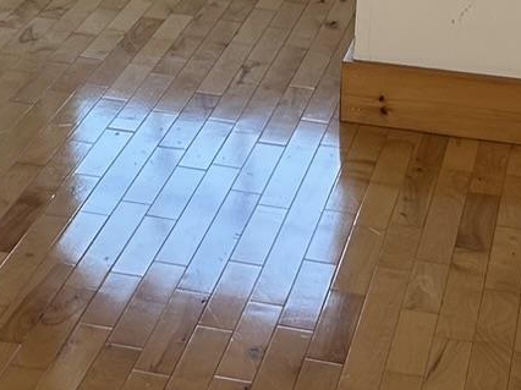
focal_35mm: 125
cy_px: -264
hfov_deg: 15.5
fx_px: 1880
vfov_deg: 11.2
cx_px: 27
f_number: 1.5
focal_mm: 5.7
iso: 40
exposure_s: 1/120
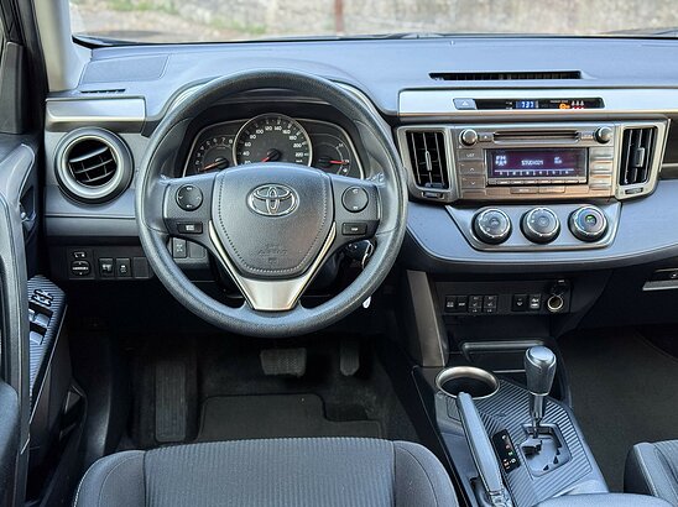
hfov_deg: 39.7
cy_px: 254
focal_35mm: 48
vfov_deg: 30.2
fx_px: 939
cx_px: 339
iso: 250
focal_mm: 6.76
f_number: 1.78
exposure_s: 1/57
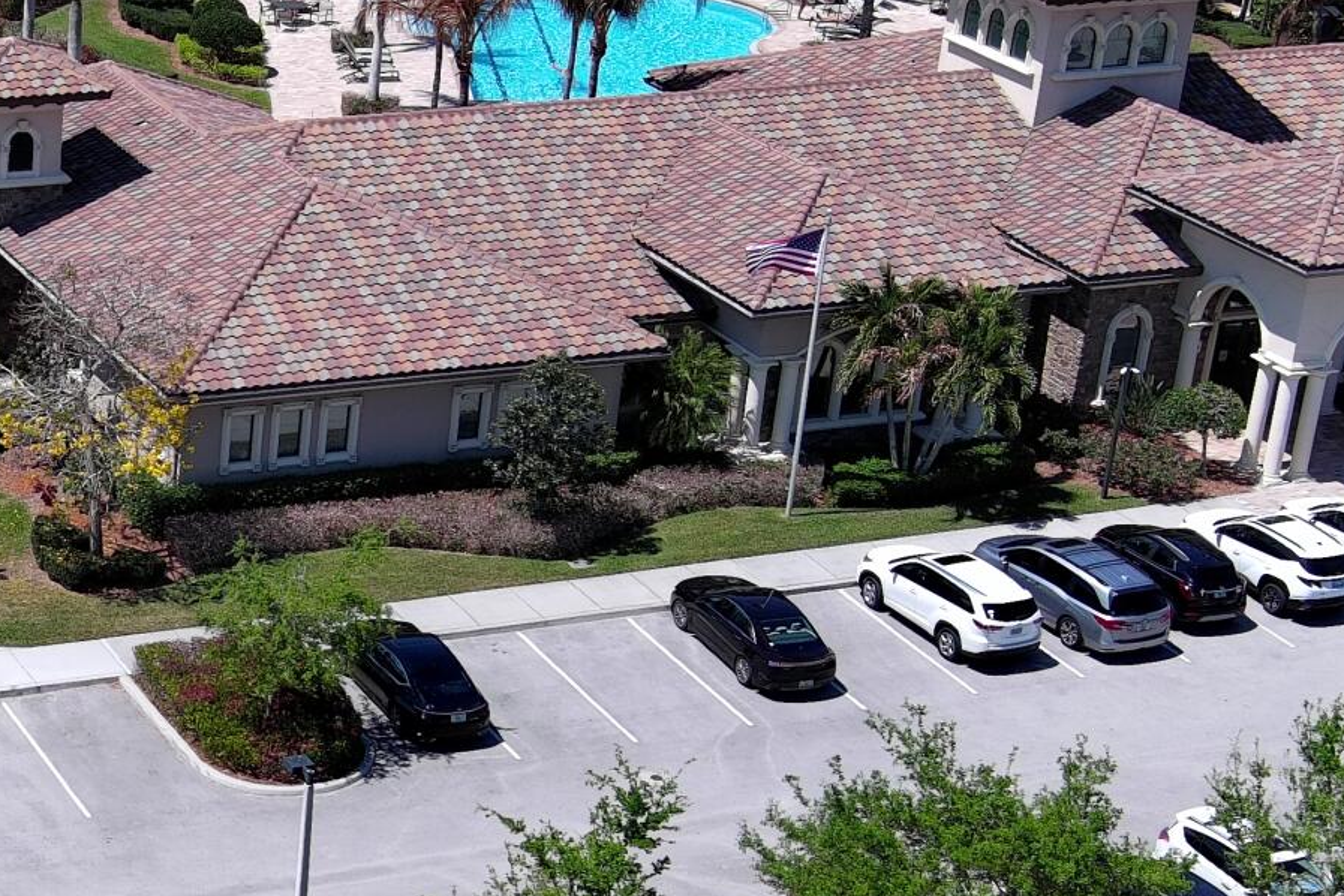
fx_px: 3621
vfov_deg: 14.1
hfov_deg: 20.0
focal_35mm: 97
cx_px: -181
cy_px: 608
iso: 100
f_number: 2.8
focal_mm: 10.57
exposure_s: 1/381
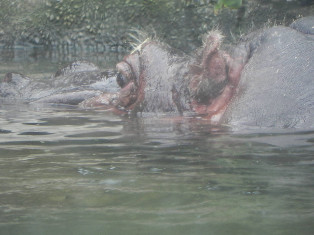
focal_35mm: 678
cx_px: 157
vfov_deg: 2.2
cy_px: 118
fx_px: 6150
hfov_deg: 2.9
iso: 280
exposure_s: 1/60
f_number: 5
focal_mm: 120
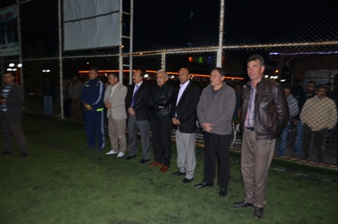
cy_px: 112
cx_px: 169
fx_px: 253
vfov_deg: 47.8
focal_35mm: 27
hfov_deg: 67.5
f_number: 3.5
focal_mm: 18
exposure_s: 1/60
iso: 800
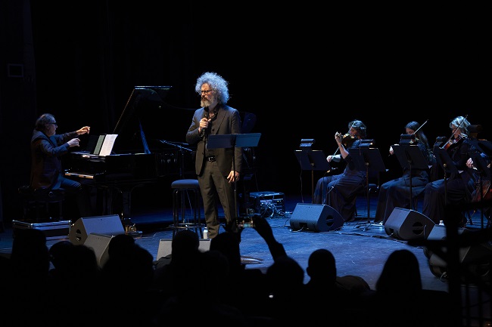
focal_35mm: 70
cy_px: 164
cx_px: 246
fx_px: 956
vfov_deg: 19.4
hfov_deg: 28.9
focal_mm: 70
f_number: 2.8
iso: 6400
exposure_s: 1/200
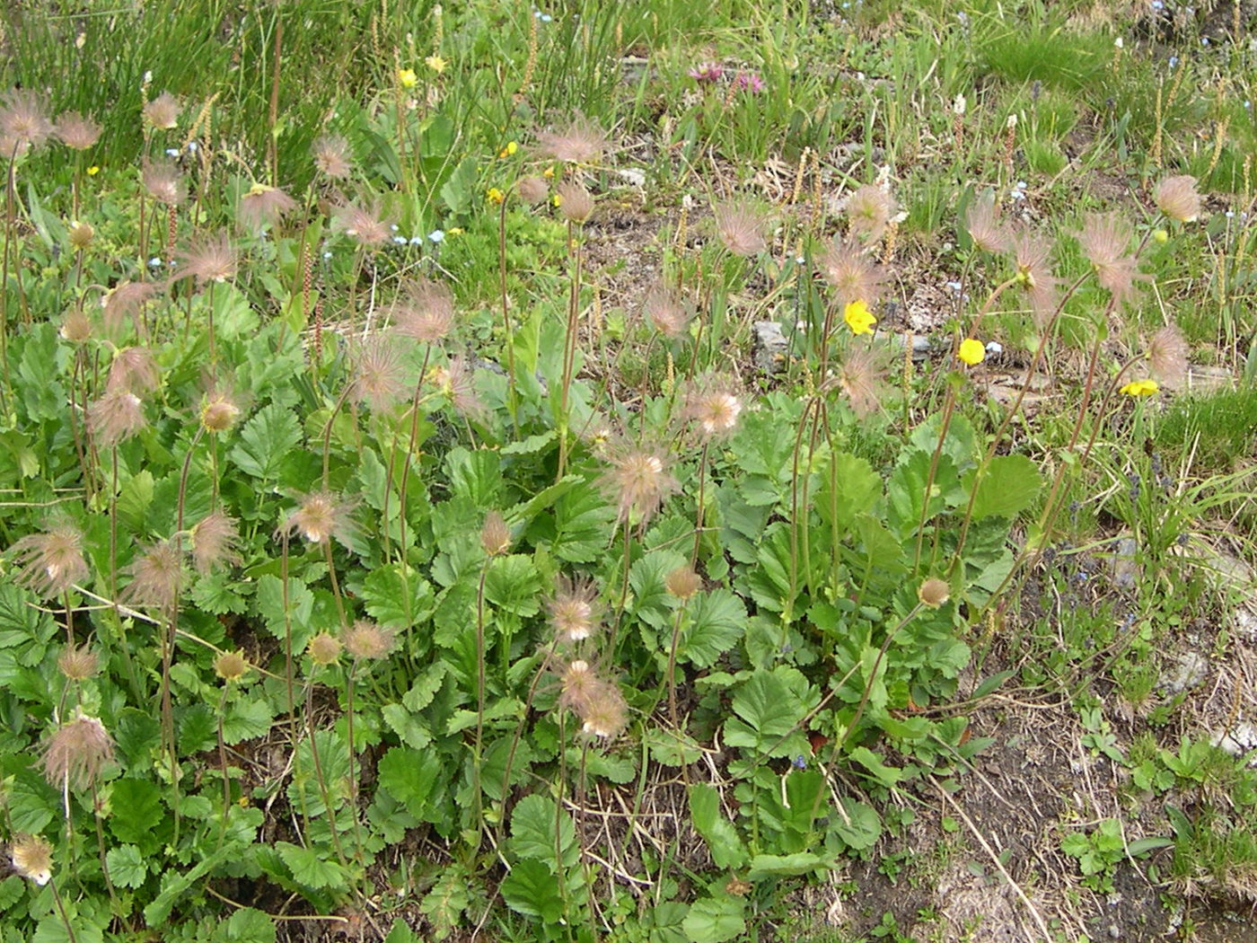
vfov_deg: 37.7
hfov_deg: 49.0
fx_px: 1380
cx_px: 628
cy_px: 472
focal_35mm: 38
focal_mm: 8
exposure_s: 1/312
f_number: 2.8
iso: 100
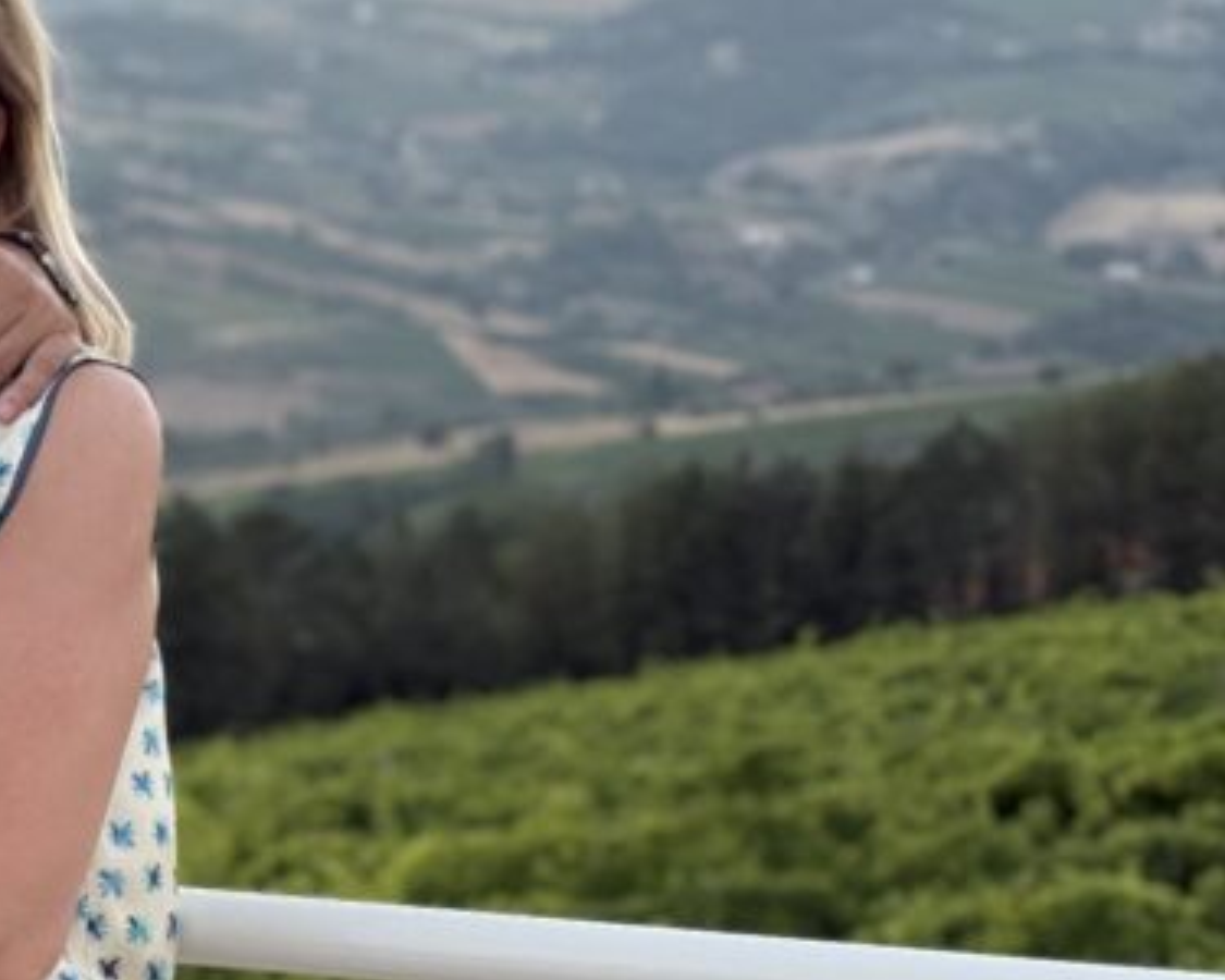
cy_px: 591
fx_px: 4532
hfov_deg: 14.9
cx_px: -222
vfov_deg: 12.3
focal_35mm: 125
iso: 200
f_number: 1.78
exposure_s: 1/209
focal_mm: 6.76
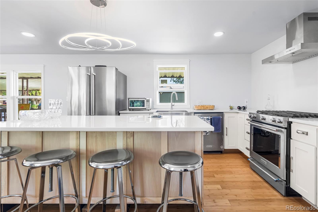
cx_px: 159
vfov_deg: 72.0
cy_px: 106
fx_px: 146
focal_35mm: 16
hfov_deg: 95.0
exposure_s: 1/3
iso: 320
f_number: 7.1
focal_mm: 16.5
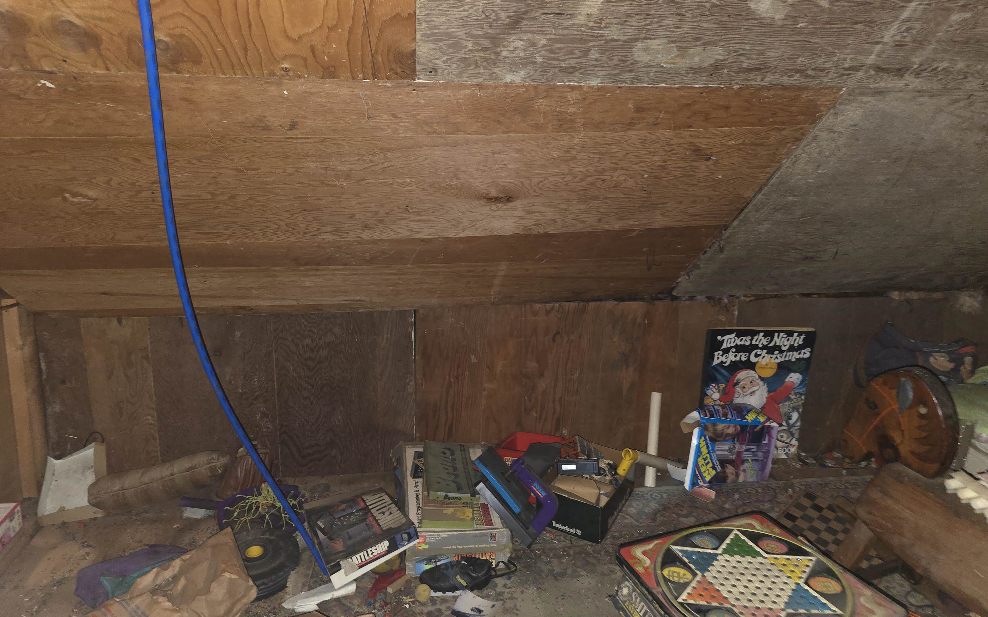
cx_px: 501
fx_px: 673
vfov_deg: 48.9
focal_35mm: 25
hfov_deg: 72.5
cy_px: 242
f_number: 1.7
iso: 320
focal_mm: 6.3
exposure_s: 1/12
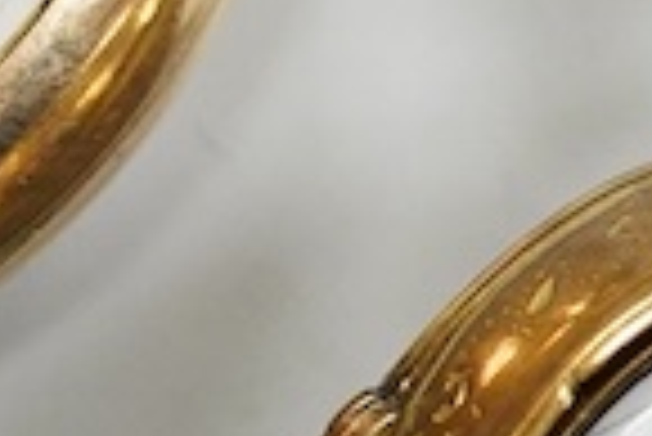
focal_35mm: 349
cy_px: 135
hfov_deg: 5.8
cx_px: -429
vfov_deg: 3.9
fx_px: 6327
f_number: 5.6
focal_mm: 30
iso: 3200
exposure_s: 1/400
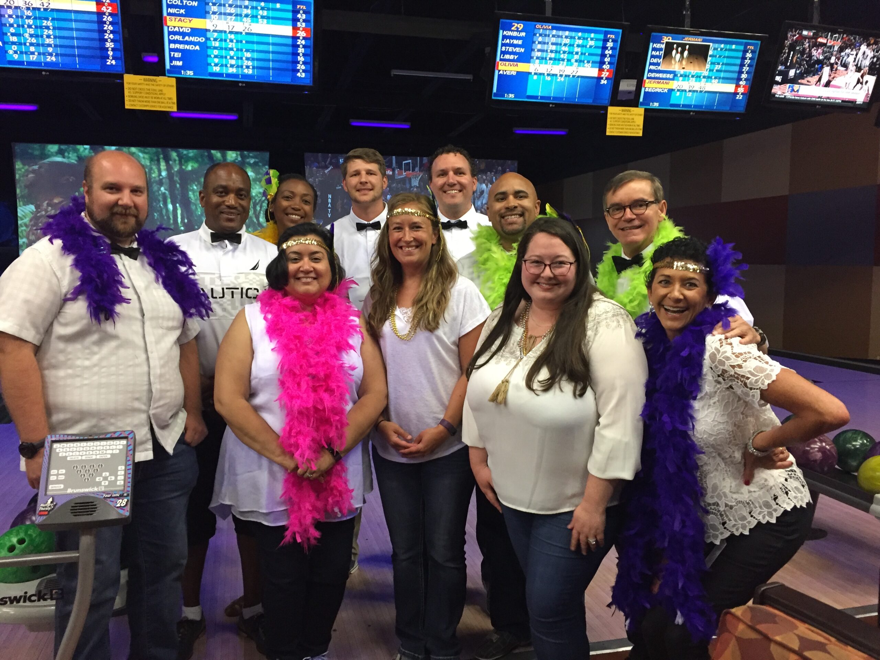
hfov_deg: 61.7
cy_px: 330
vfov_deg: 48.2
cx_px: 440
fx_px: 737
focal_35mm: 29
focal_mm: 4.15
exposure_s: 1/24
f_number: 2.2
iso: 250
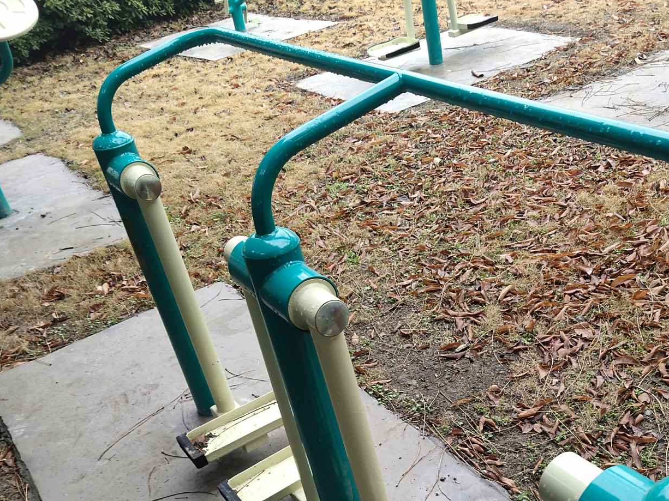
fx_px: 908
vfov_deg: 30.3
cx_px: 426
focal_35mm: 47
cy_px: 387
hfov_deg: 40.1
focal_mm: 4.35
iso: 124
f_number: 1.79
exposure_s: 1/100
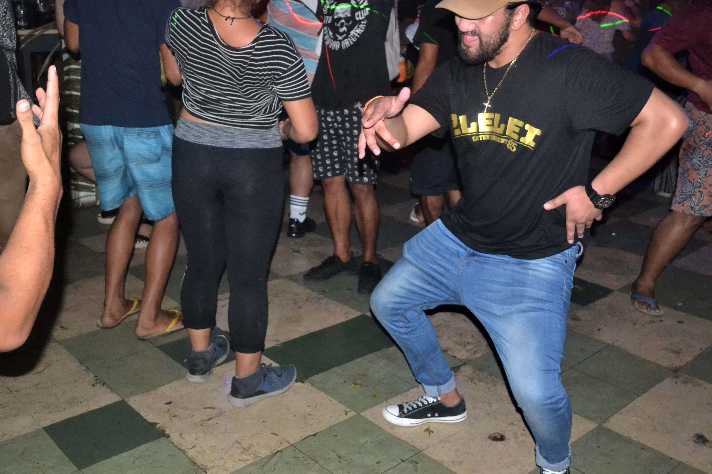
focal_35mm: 36
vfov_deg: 36.8
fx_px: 712
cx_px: 332
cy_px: 215
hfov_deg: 53.1
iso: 3200
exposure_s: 1/60
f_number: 3.8
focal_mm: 20
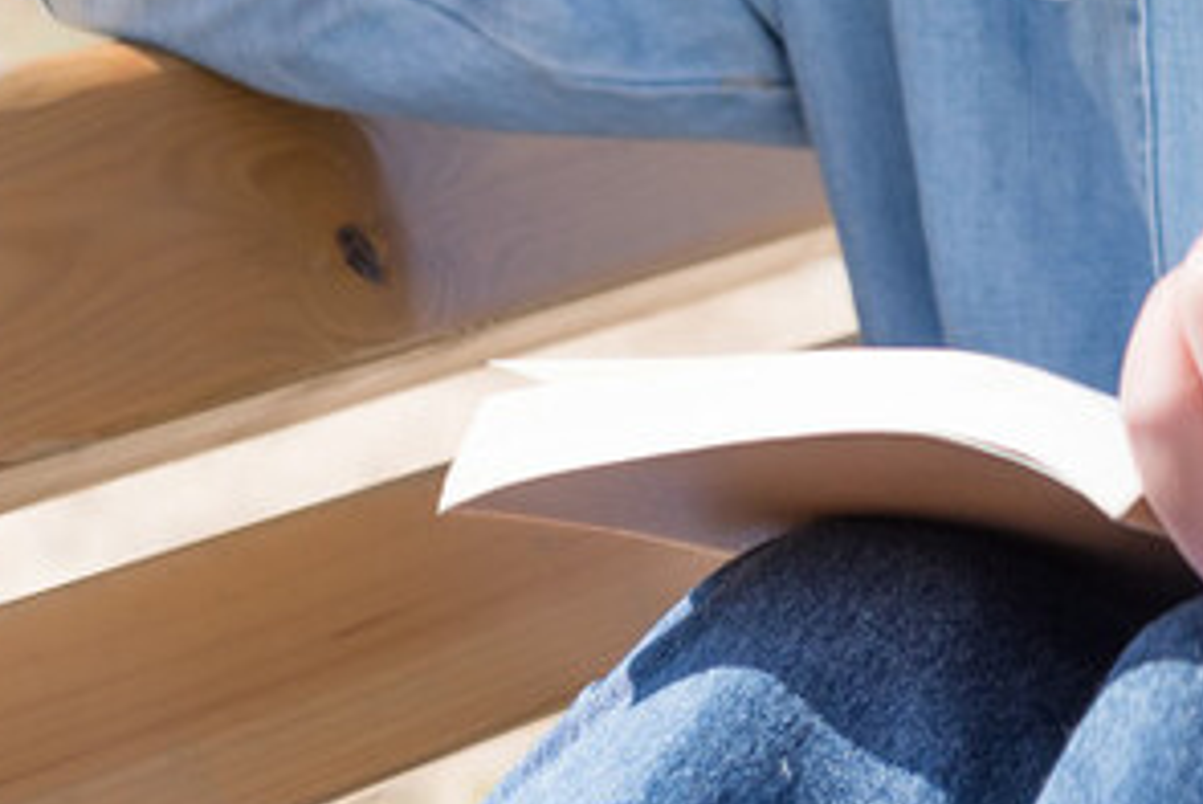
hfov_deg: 8.7
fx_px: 7890
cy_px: -553
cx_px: 1276
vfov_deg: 5.7
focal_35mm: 236
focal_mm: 58
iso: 250
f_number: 5
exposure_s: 1/800
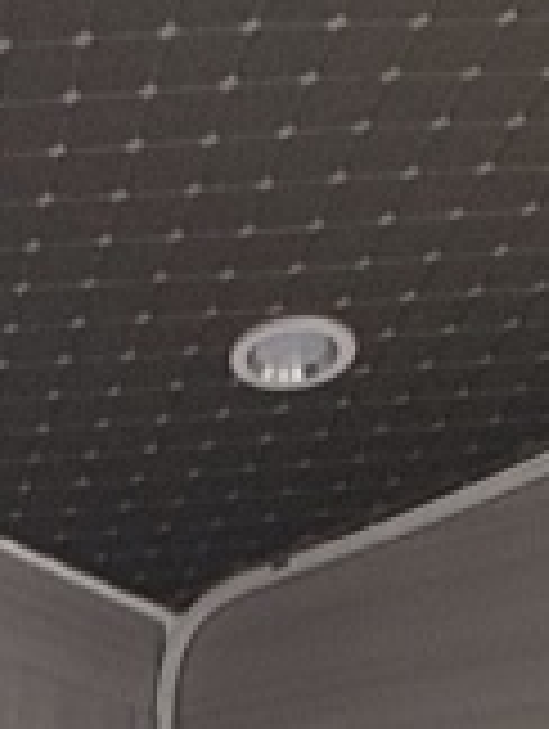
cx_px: 198
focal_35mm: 92
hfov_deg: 16.1
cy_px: 1440
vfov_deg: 16.5
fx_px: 1940
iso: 250
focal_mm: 2.22
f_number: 2.2
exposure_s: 1/76
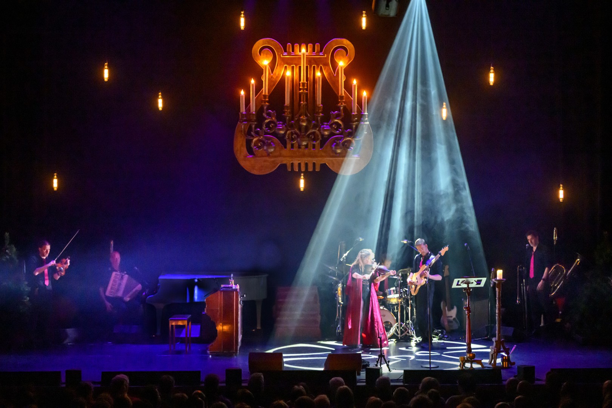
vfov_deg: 19.5
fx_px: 1190
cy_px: 204
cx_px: 306
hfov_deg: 28.8
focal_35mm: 70
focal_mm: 70
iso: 12800
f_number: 2.8
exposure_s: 1/80
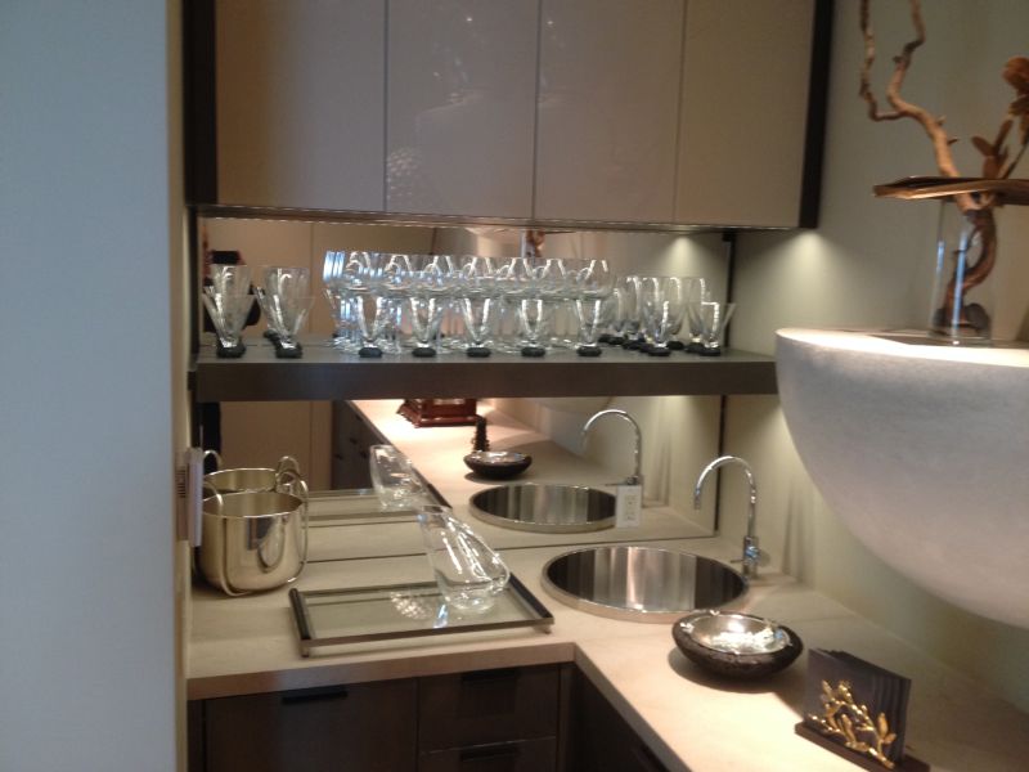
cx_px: 514
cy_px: 386
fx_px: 1040
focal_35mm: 35
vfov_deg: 40.7
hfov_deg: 52.6
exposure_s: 1/20
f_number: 2.4
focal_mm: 4.28
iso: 100
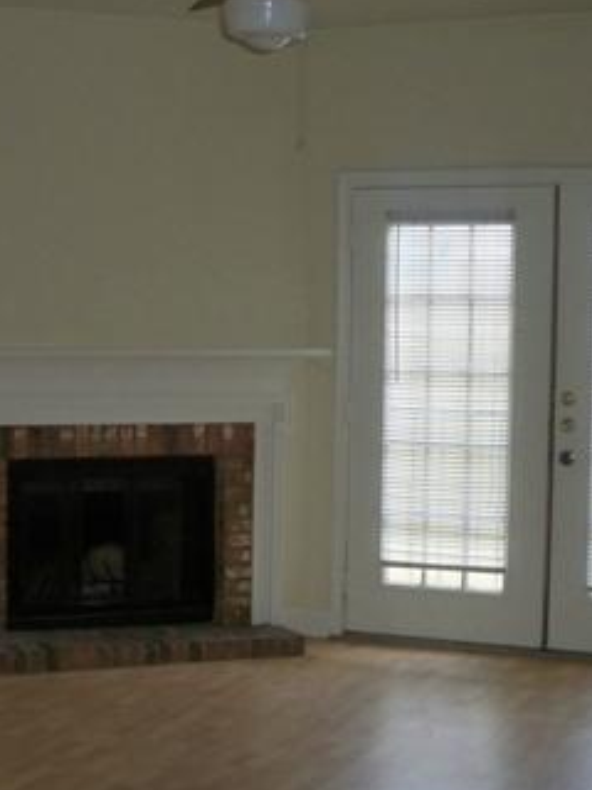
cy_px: 462
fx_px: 1596
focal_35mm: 70
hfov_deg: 20.8
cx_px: 133
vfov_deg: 27.7
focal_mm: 6.3
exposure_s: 1/60
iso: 320
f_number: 3.1
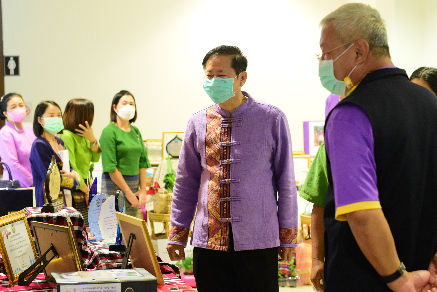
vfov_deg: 18.2
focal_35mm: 75
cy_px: 146
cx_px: 218
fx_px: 911
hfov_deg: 27.0
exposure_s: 1/40
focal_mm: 50
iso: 3200
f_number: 4
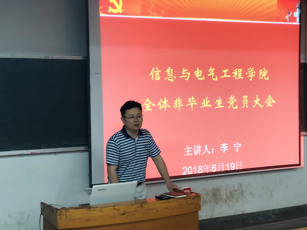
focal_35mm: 57
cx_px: 154
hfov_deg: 33.8
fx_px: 506
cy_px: 115
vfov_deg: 25.7
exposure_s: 1/50
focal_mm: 6.6
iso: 400
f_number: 2.8
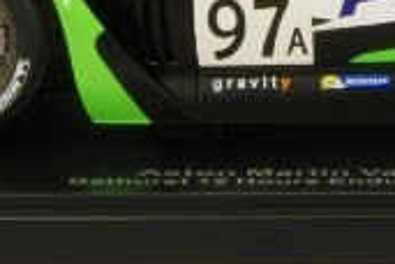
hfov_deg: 5.9
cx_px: 386
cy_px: -145
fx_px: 3851
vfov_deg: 3.9
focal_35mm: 351
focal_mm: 63
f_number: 32
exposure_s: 1/3.33
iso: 800
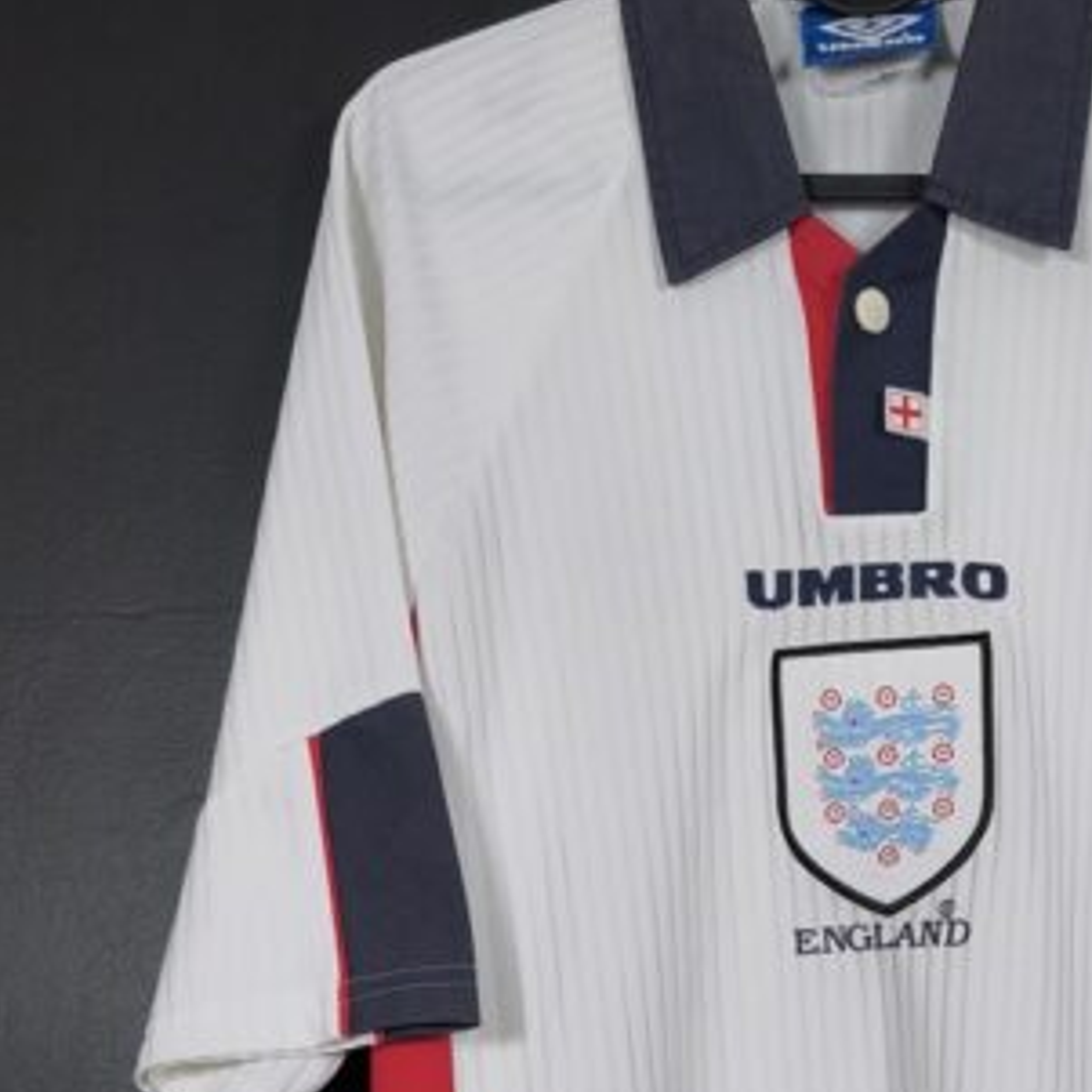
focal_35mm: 54
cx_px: 900
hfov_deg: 30.7
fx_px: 1927
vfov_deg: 29.1
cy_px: 1146
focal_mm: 6.57
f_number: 1.6
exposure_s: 1/125
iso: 400
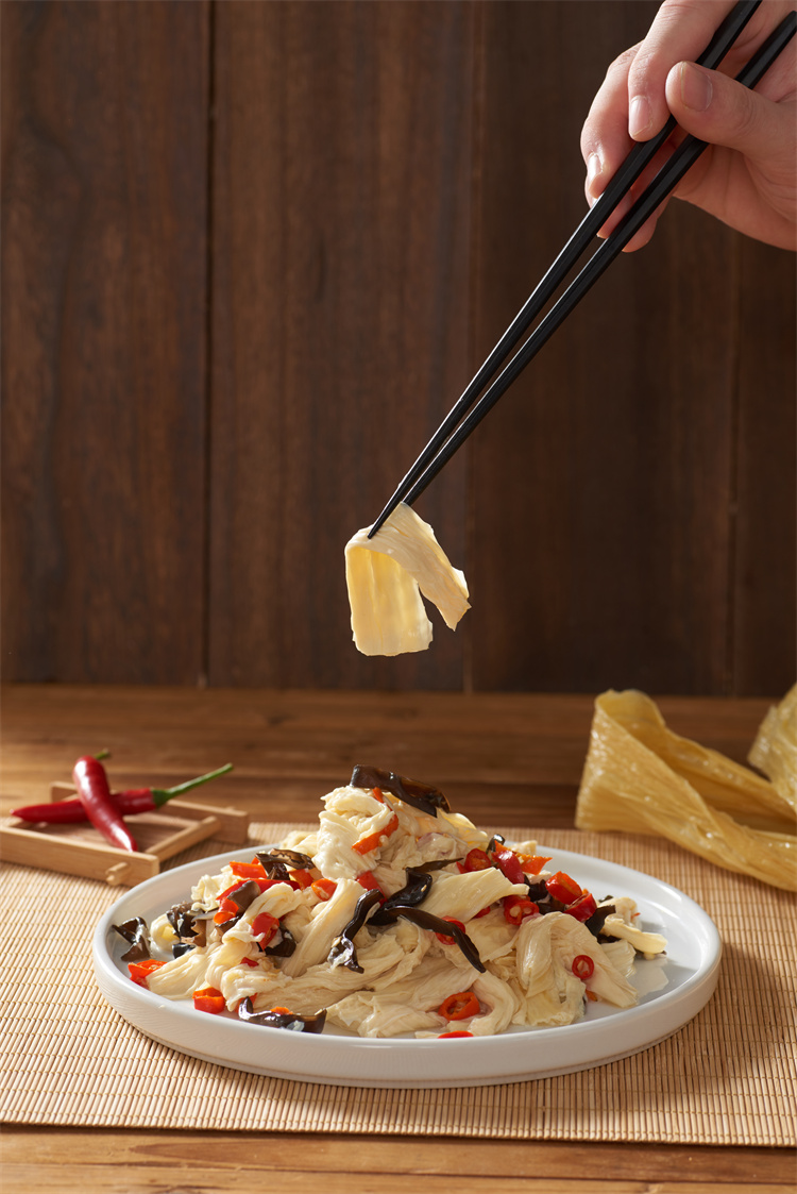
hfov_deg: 15.2
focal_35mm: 90
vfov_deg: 22.6
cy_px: 597
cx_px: 398
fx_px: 2985
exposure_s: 1/160
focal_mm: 90
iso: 64
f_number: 11
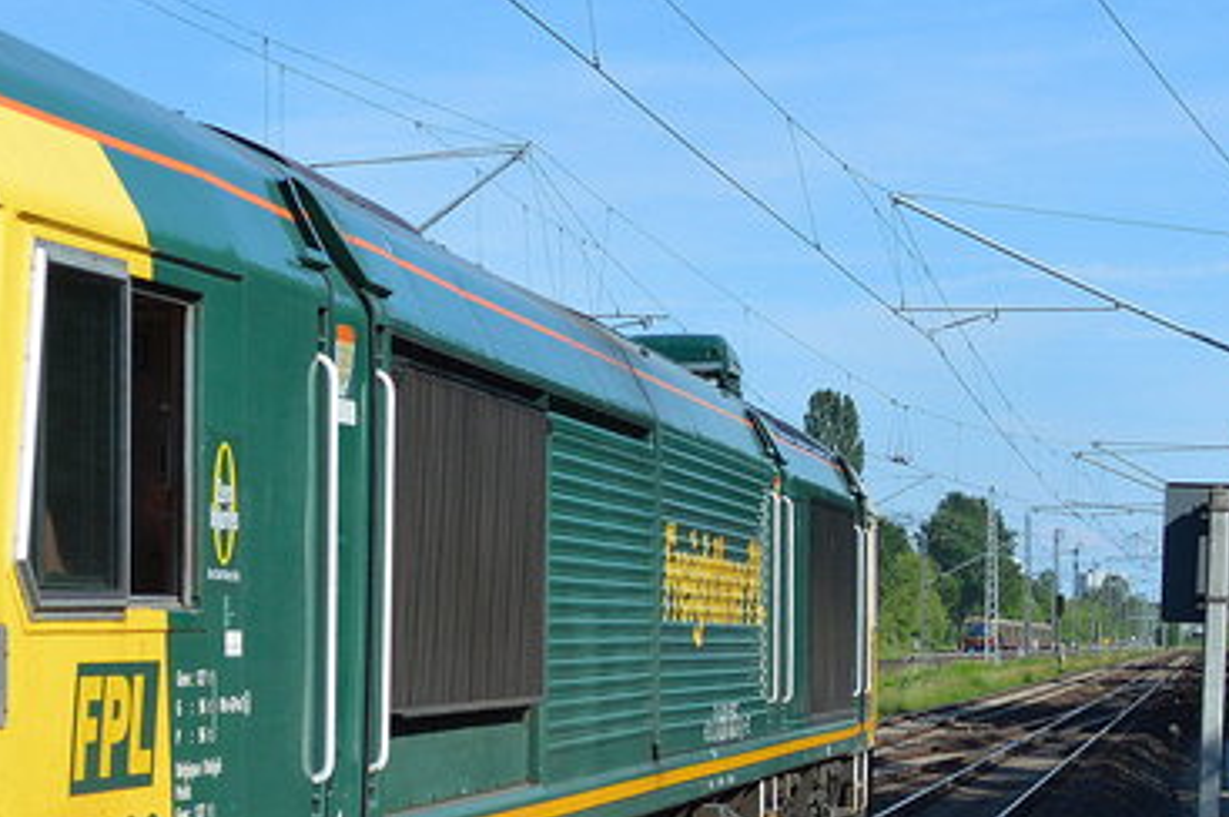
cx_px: -37
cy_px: 655
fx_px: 3684
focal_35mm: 108
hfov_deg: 18.4
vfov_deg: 12.6
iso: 400
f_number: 5.6
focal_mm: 22
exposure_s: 1/1600
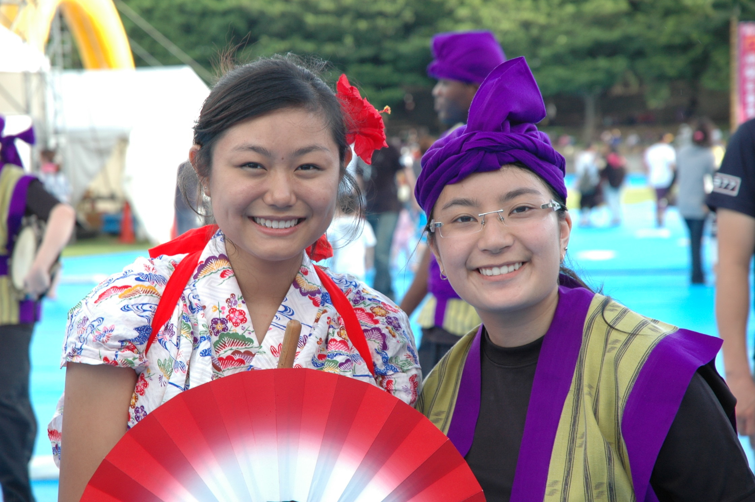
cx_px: 378
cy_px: 251
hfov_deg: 19.5
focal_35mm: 105
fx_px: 2199
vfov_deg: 13.0
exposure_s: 1/160
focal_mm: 70
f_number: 7.1
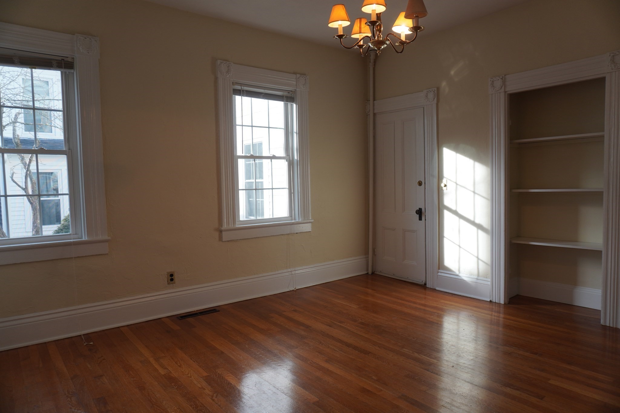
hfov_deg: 73.7
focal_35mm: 24
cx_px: 310
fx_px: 413
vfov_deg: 53.1
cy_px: 206
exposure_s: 1/60
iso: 160
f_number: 4
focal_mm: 16
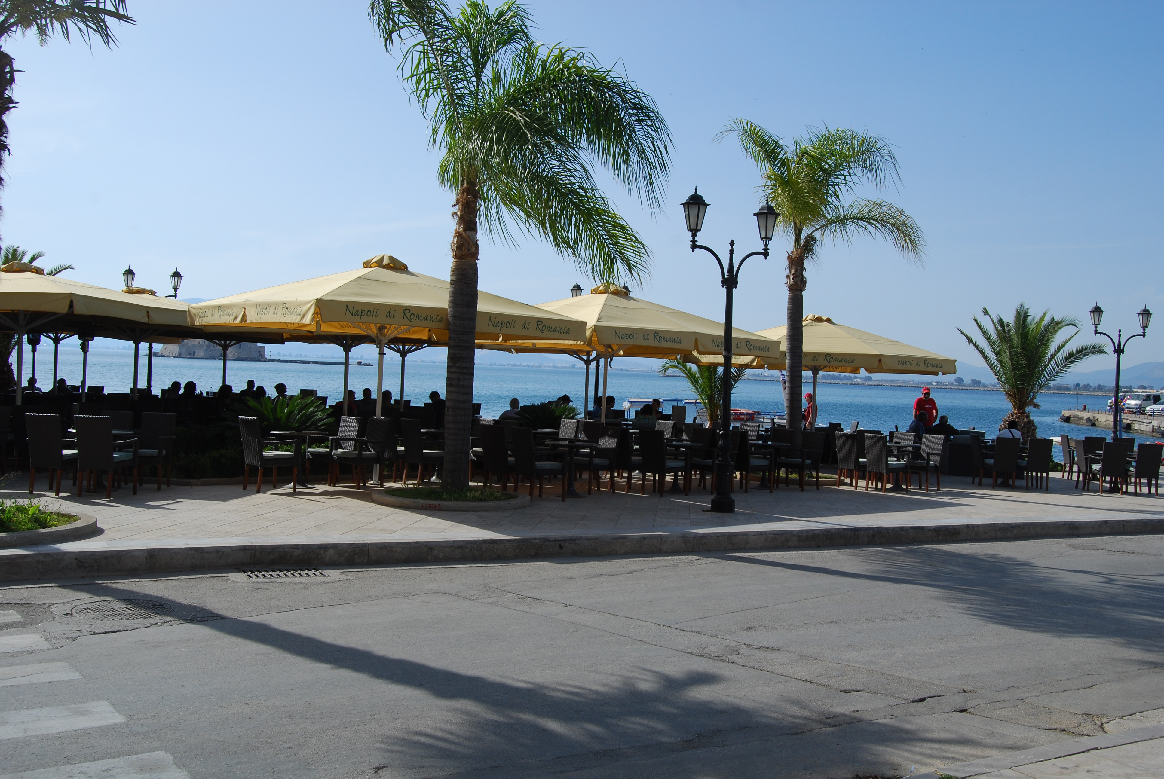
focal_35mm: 33
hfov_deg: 57.2
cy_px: 390
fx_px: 1068
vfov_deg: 40.1
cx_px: 582
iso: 140
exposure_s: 1/250
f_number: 10
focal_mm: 22
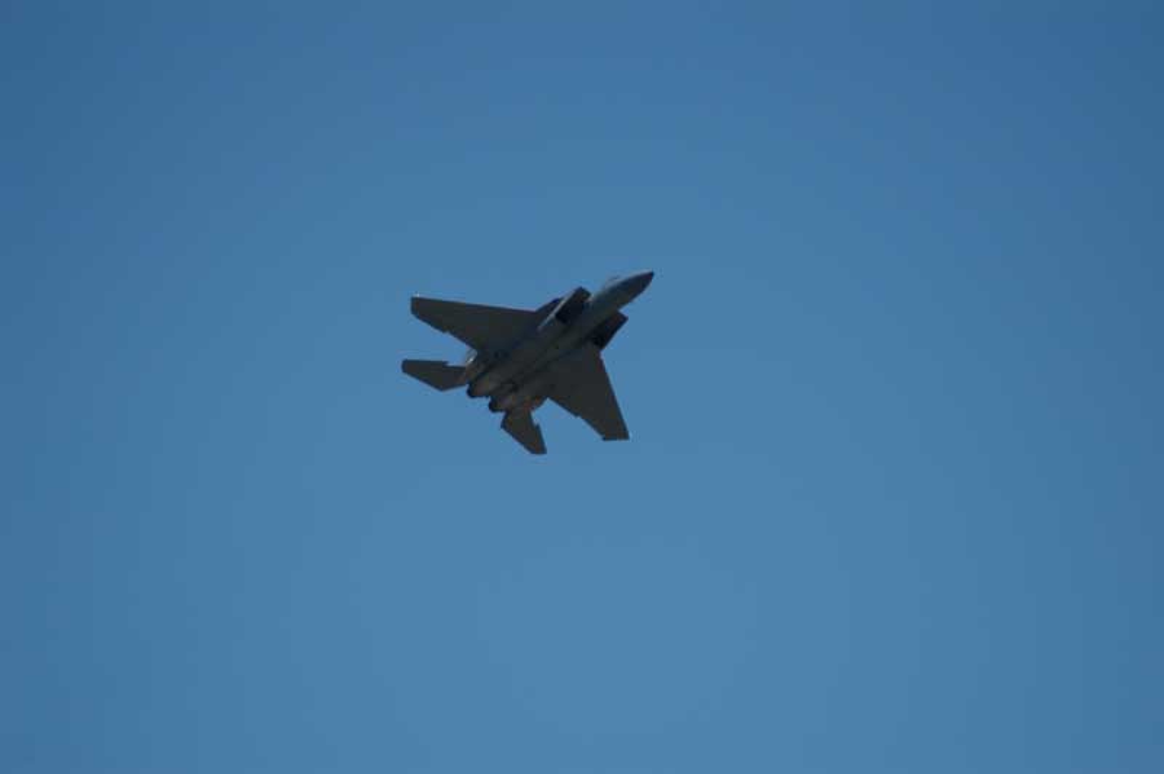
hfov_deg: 4.6
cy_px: 387
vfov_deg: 3.0
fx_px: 14538
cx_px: 582
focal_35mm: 450
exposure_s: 1/1250
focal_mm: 300
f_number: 5.6
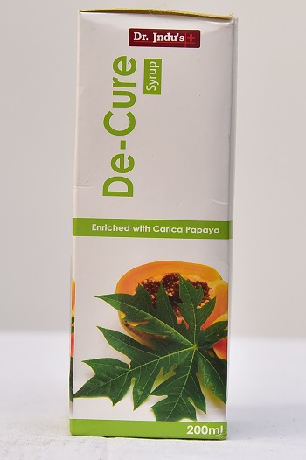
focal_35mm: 70
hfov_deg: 19.4
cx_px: 153
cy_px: 230
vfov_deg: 28.9
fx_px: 894
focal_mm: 70
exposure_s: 1/125
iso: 1600
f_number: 5
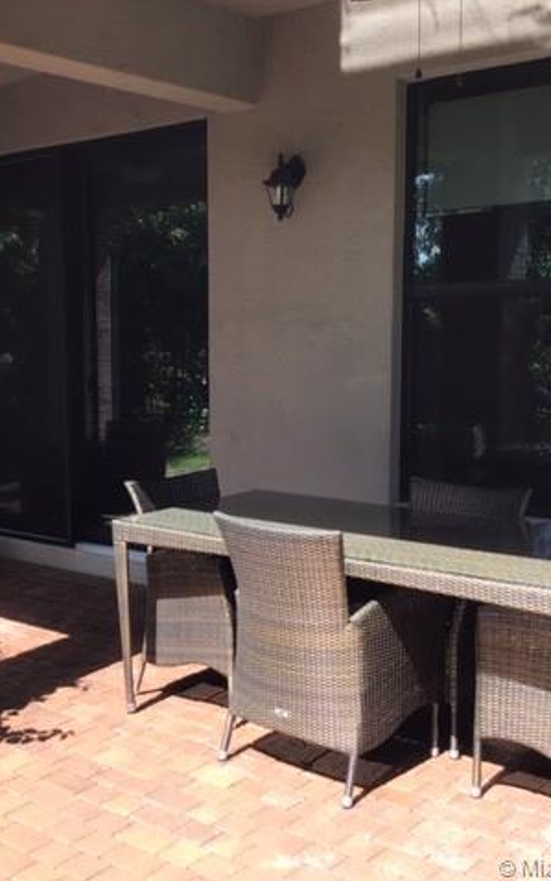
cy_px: 440
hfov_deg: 28.9
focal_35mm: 44
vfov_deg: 45.3
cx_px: 157
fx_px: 1057
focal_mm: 3.3
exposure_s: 1/215
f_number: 2.4
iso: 25
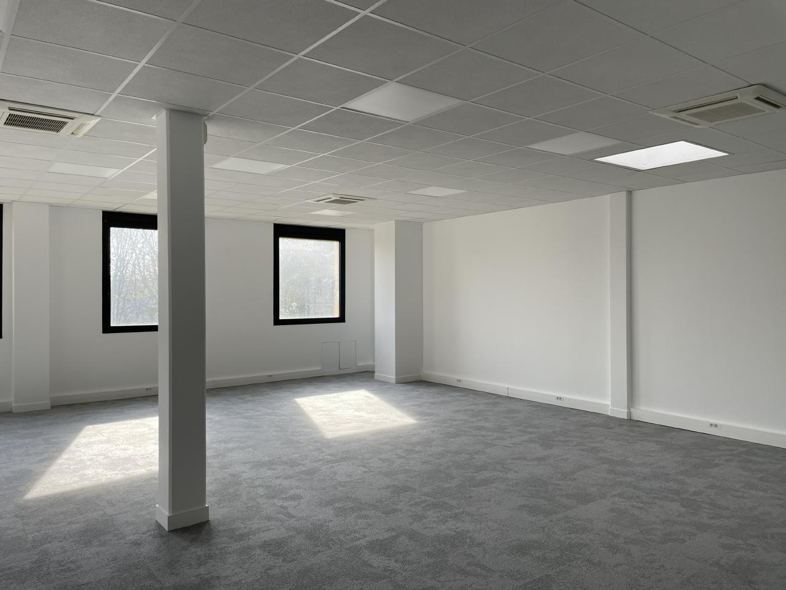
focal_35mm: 26
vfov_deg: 53.1
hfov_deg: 67.3
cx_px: 393
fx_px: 590
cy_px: 295
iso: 32
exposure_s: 1/454
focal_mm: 4.2
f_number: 1.6
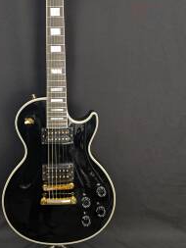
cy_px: 78
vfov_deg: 48.0
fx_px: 272
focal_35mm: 38
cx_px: 59
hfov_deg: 37.3
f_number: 1.68
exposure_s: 1/25.2
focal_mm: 6.9
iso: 54
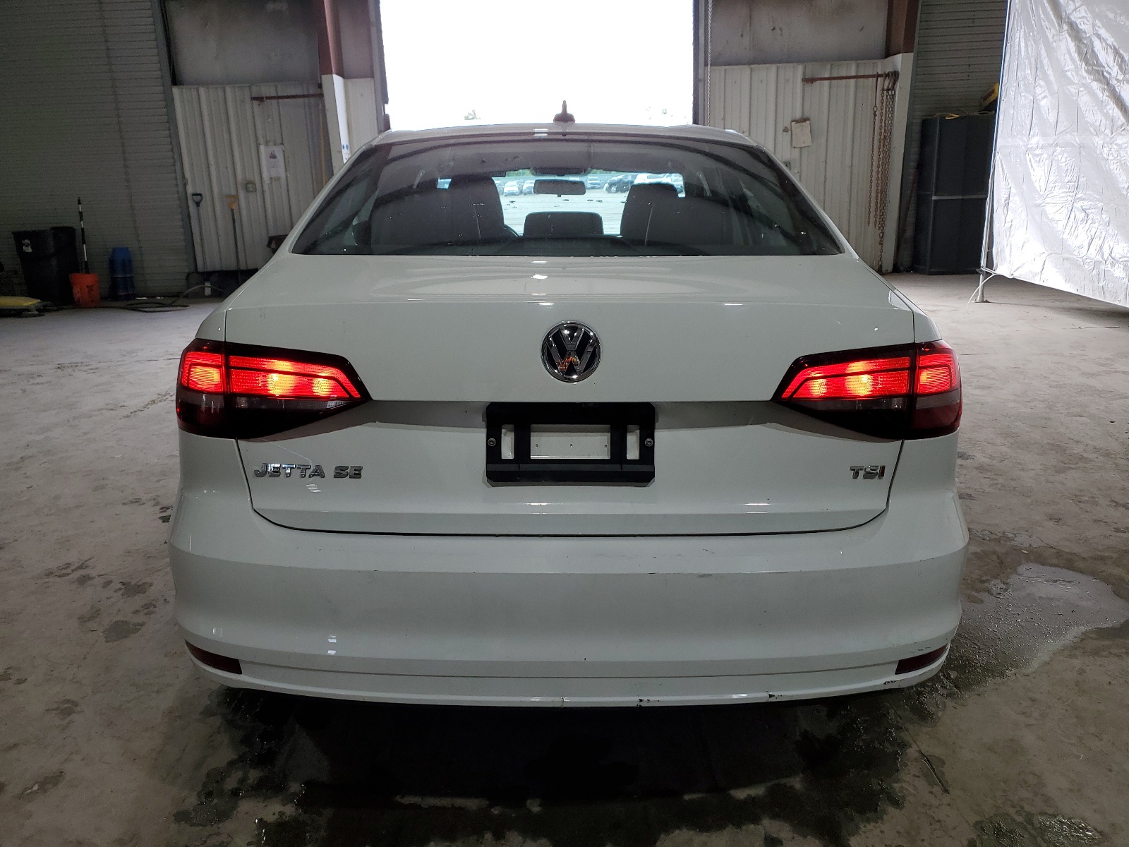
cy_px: 424
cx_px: 564
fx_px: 848
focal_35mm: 26
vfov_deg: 53.1
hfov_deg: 67.3
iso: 50
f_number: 1.5
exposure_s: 1/208
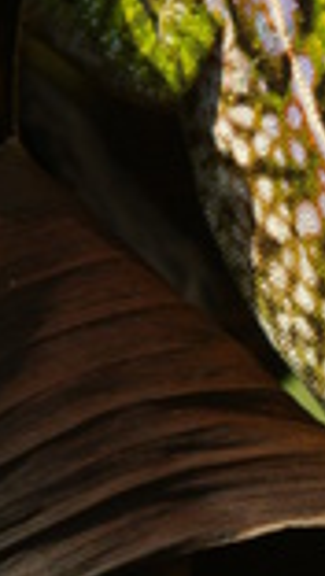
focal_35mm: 1499
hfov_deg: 0.8
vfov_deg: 1.4
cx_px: 436
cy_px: 469
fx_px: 22916
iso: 100
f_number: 6.7
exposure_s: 1/180
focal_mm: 310
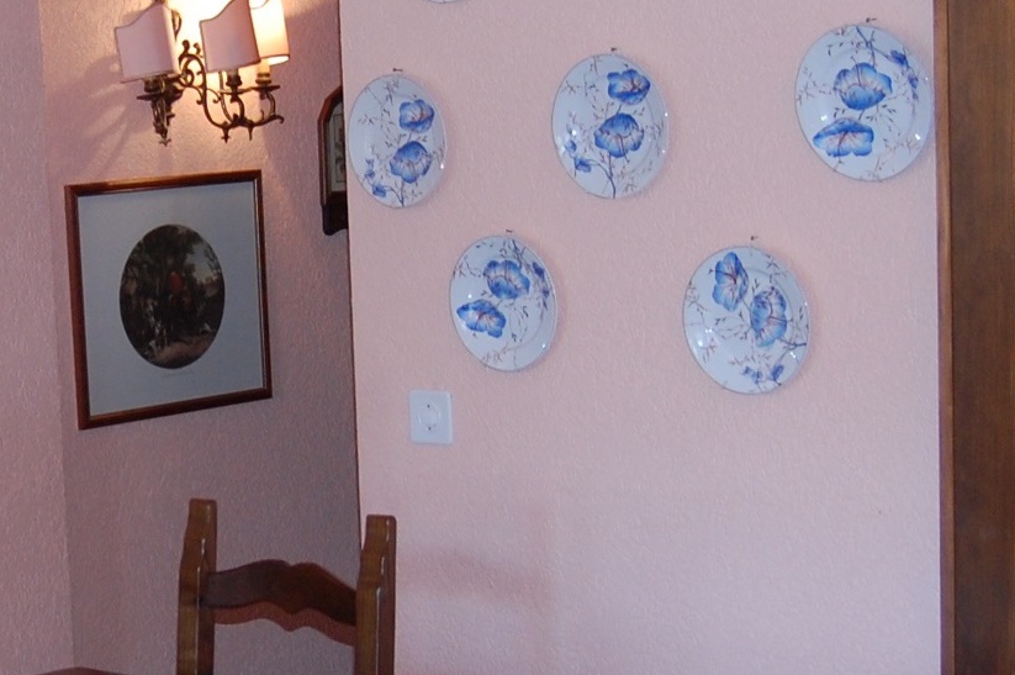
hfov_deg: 23.6
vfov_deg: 16.2
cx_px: 101
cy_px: 469
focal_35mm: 84
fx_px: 2366
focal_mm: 18
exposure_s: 1/60
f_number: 3.5
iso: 400
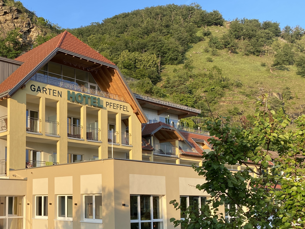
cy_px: 169
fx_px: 379
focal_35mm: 43
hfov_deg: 41.9
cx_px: 60
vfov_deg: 33.0
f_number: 1.8
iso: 32
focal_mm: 4.25
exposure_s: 1/1007
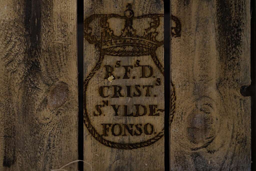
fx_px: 477
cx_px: 128
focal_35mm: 67
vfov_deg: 20.4
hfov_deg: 30.0
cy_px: 86
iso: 3200
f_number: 5
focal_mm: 67
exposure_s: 1/125
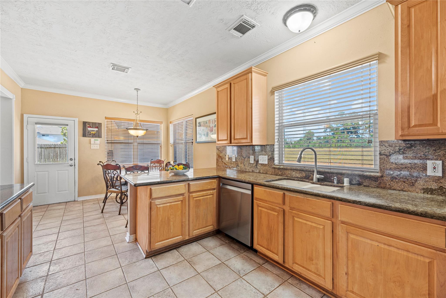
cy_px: 149
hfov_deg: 104.2
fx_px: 173
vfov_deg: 81.2
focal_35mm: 14
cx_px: 223
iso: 800
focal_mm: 14
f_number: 8
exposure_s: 1/3
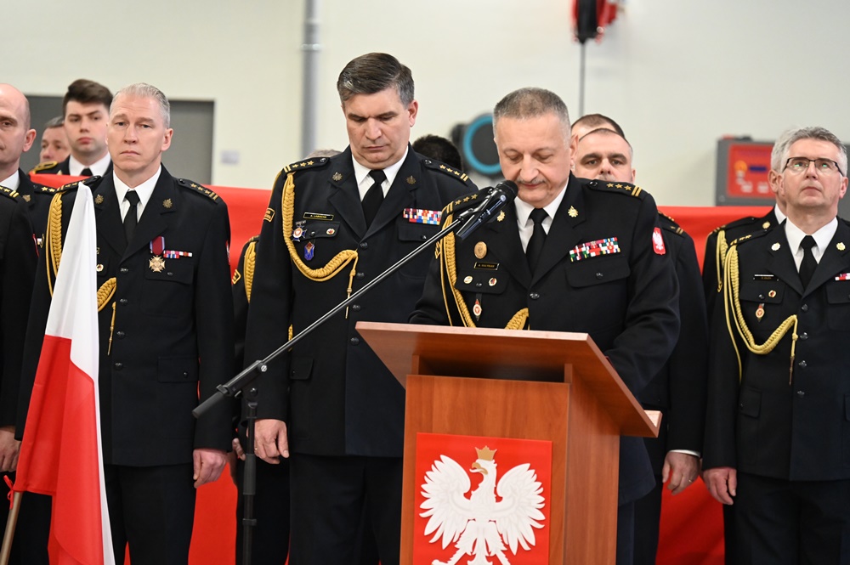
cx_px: 425
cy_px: 282
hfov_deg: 10.3
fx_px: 4718
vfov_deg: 6.9
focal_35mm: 200
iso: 6400
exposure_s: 1/125
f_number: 6.3
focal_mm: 200
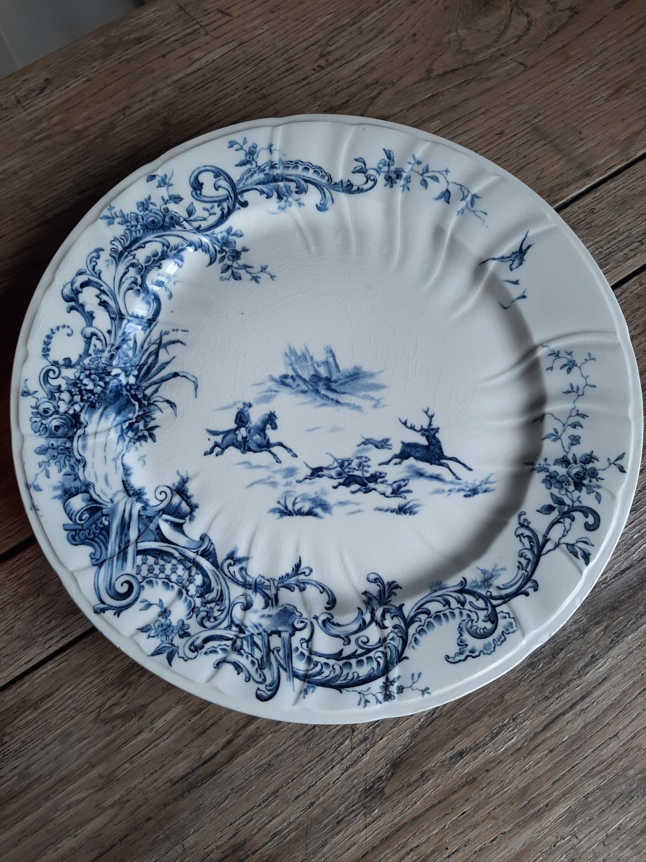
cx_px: 323
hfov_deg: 53.1
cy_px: 431
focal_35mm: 26
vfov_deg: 67.3
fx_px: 647
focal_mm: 3.93
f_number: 1.7
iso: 50
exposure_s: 1/100
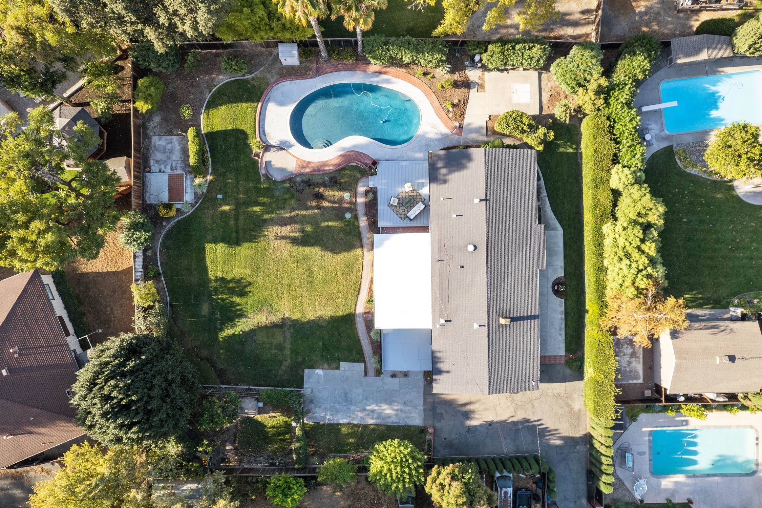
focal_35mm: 22
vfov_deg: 57.2
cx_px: 381
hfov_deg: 78.6
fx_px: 466
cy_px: 254
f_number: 2.8
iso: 100
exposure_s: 1/500
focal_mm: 8.38
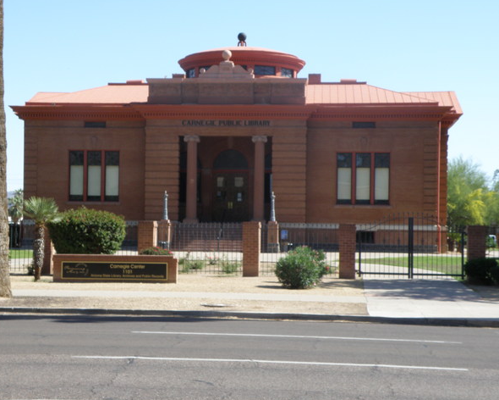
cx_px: 234
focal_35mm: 73
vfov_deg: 21.0
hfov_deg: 26.1
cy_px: 199
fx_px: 1078
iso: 64
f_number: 5.6
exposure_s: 1/200
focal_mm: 12.24
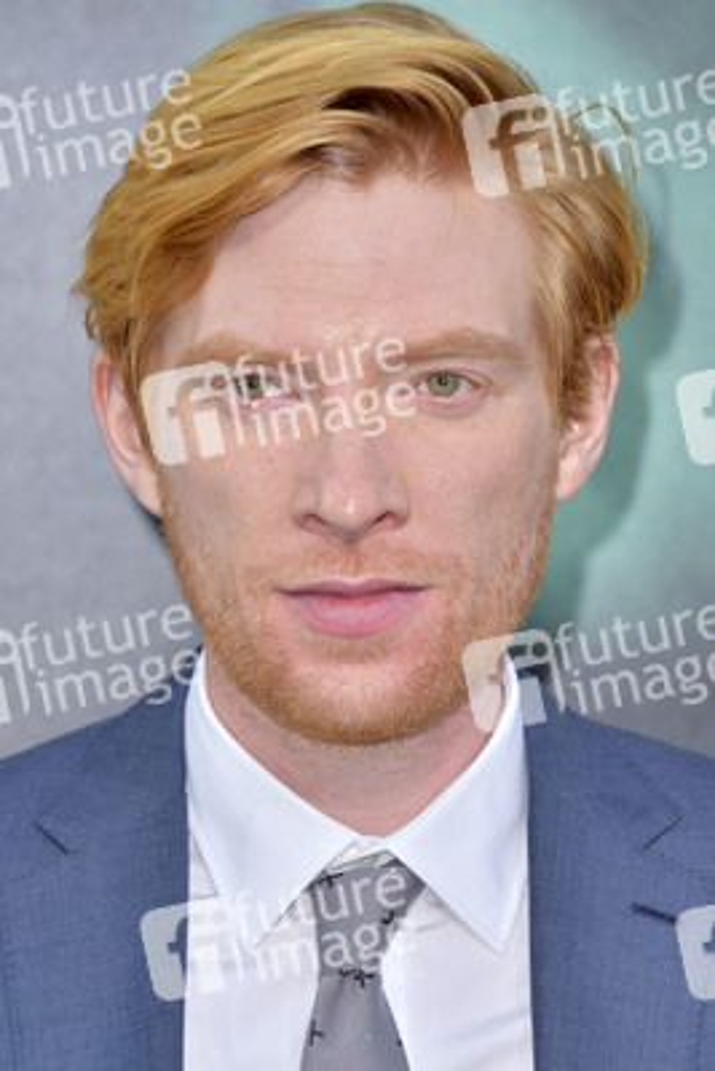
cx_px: 358
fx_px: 7441
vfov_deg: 8.2
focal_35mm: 250
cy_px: 536
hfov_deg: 5.5
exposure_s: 1/250
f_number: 7.1
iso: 320
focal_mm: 250
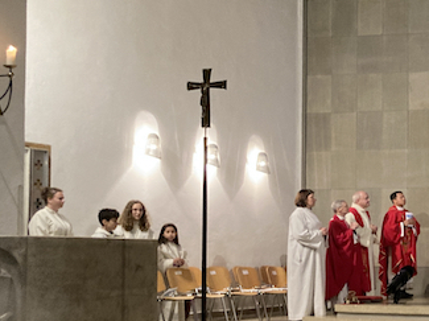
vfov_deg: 21.0
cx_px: 500
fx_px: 854
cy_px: 63
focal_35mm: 69
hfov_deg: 25.6
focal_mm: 4
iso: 400
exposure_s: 1/25
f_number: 1.8
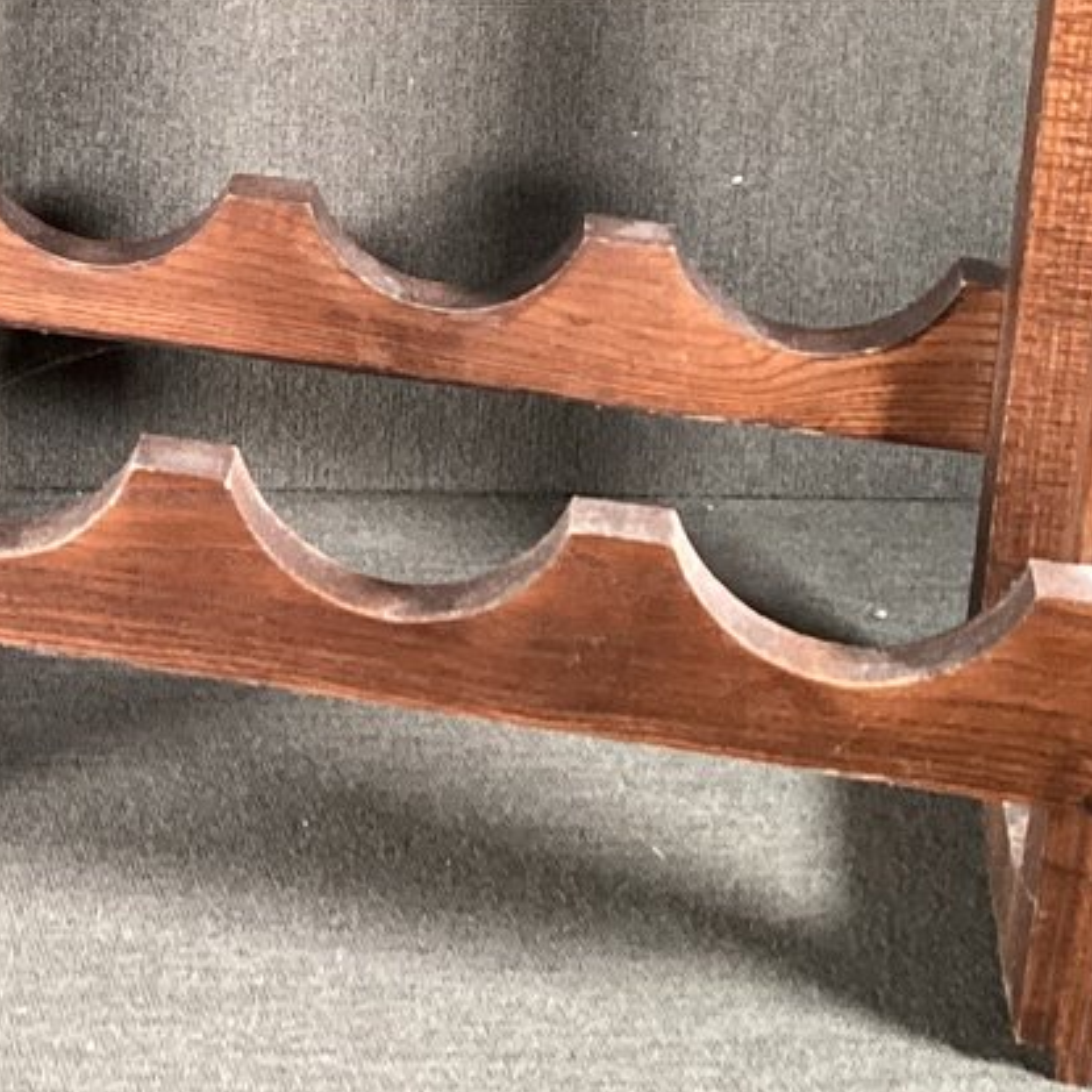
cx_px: -428
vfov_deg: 16.6
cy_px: -249
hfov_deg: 16.2
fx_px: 3569
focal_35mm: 100
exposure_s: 1/50
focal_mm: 3.3
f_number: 2.4
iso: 250
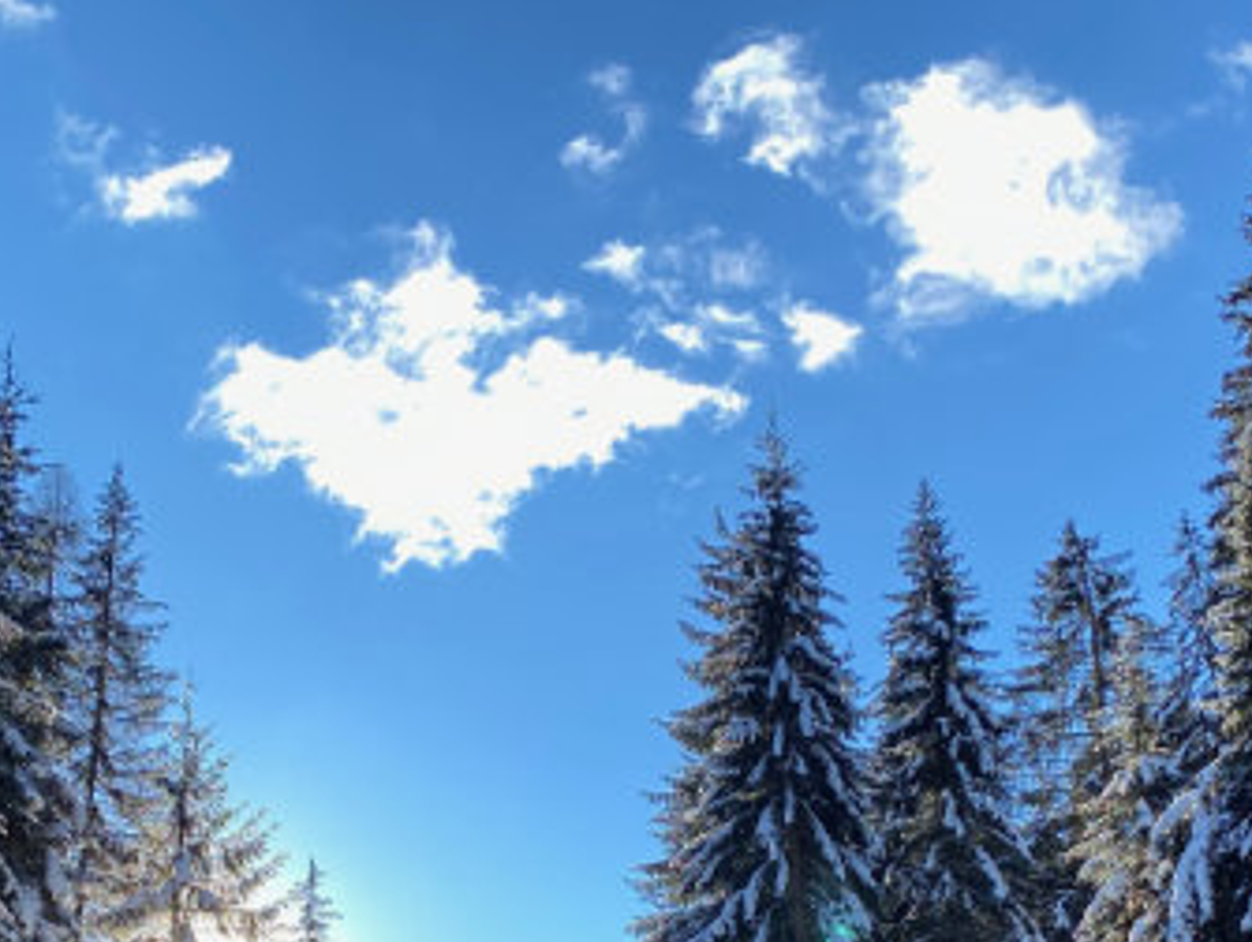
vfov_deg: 22.7
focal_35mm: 62
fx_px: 2245
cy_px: 964
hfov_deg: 31.1
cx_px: 527
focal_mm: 4.2
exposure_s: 1/1754
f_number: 1.8
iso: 32
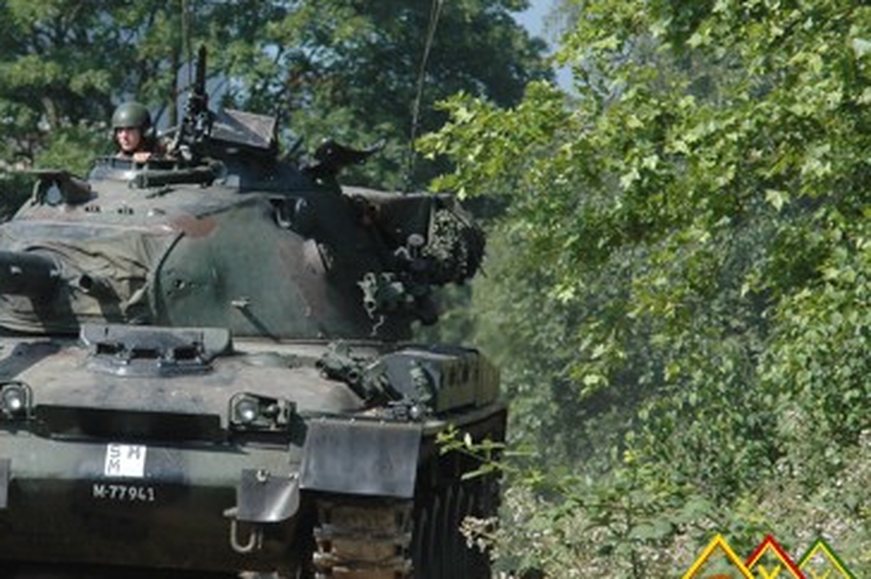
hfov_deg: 5.4
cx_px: 156
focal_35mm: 383
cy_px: 256
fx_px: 9254
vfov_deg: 3.6
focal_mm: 155
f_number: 5
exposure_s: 1/2000
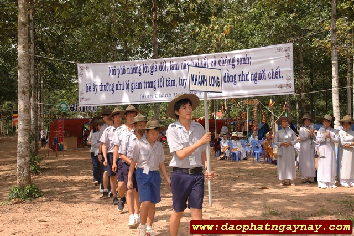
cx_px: 177
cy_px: 118
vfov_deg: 30.8
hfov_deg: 45.0
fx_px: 428
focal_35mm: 44
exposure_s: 1/250
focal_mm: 29
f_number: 8
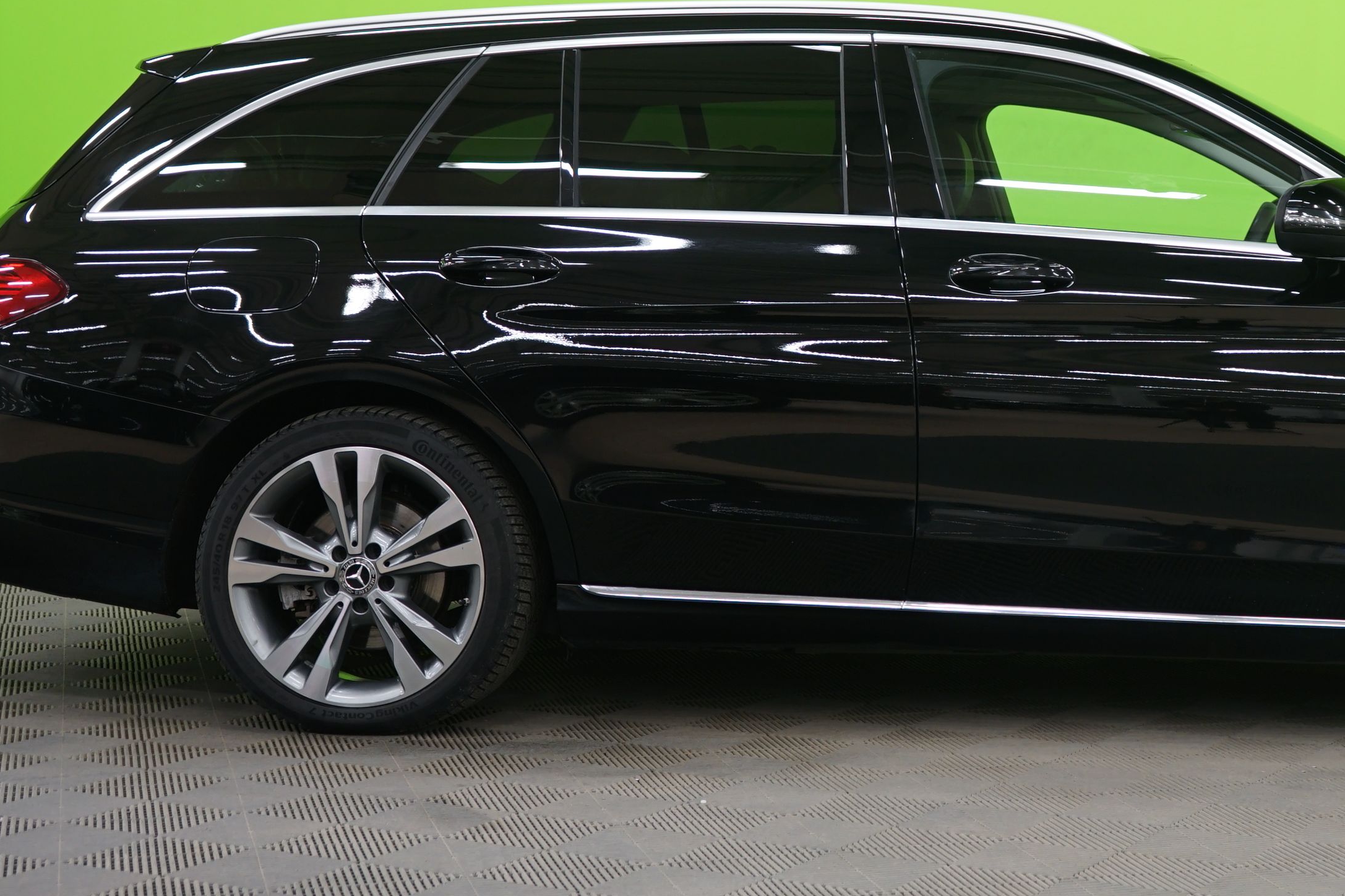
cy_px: 303
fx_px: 2503
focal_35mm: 67
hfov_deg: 29.5
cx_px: 1058
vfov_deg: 20.2
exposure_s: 1/8
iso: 400
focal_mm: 37
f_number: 4
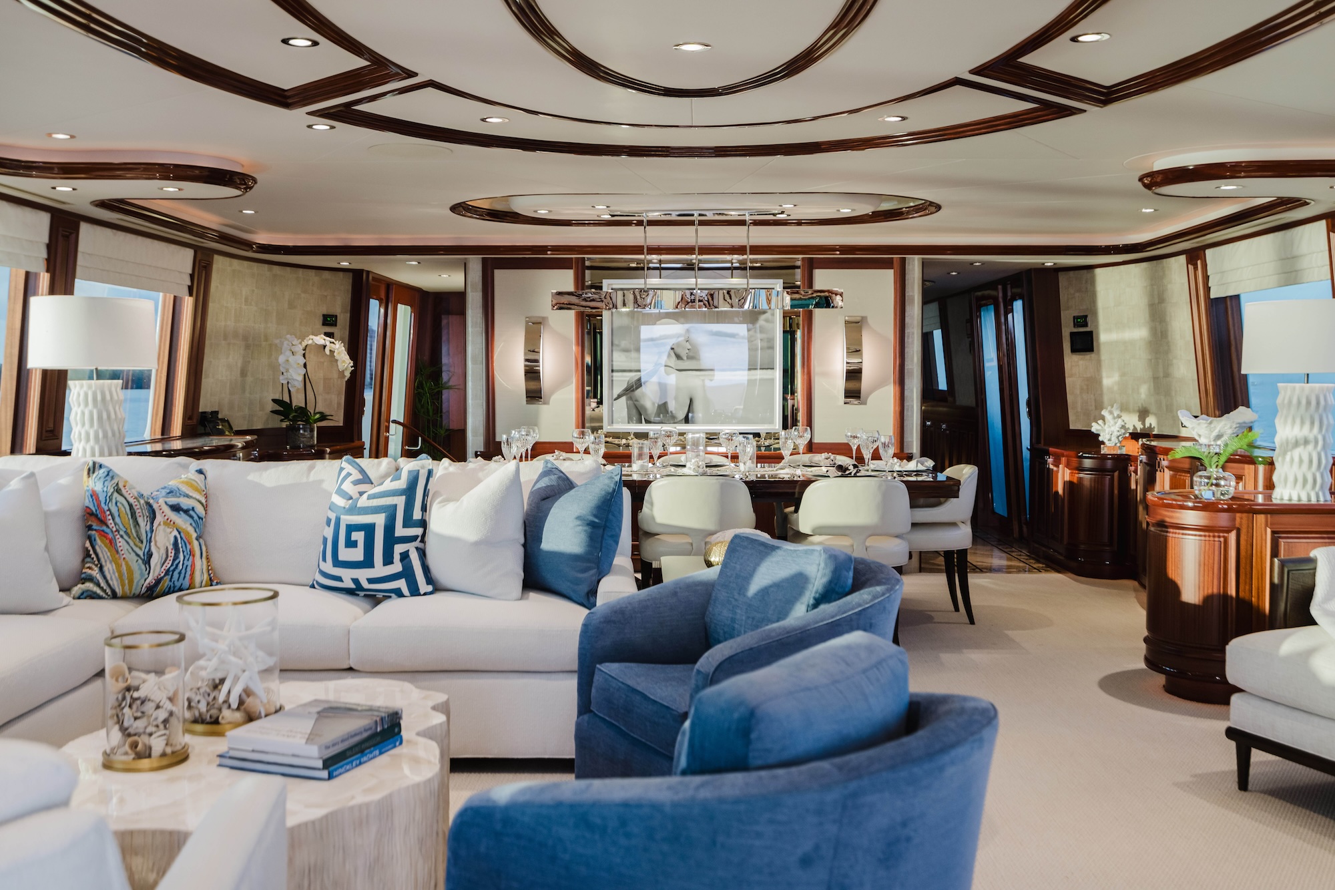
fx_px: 1298
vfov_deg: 37.8
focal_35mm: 35
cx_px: 668
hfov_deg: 54.4
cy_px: 445
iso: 320
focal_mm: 35
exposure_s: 1/50
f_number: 4
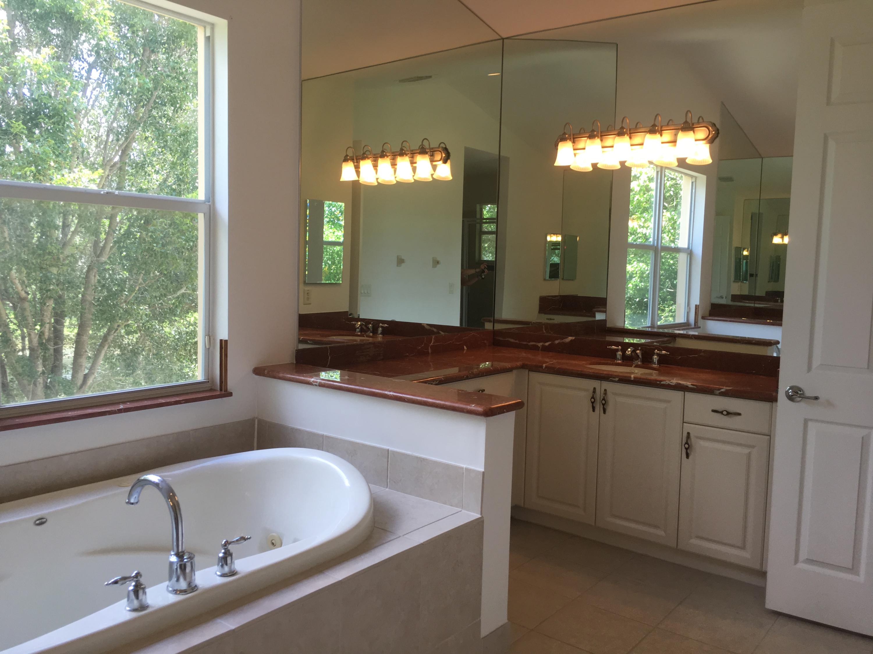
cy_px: 327
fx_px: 731
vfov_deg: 48.2
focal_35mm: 29
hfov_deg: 61.7
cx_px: 436
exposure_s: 1/120
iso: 40
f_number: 2.2
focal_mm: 4.15
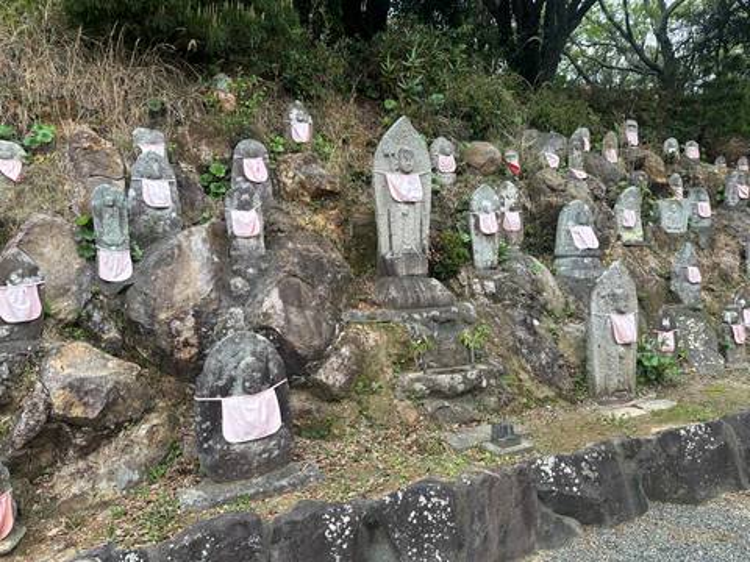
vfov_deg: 56.8
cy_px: 281
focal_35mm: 24
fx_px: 520
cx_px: 375
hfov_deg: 71.6
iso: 80
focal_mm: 6.86
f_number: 1.78
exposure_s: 1/257
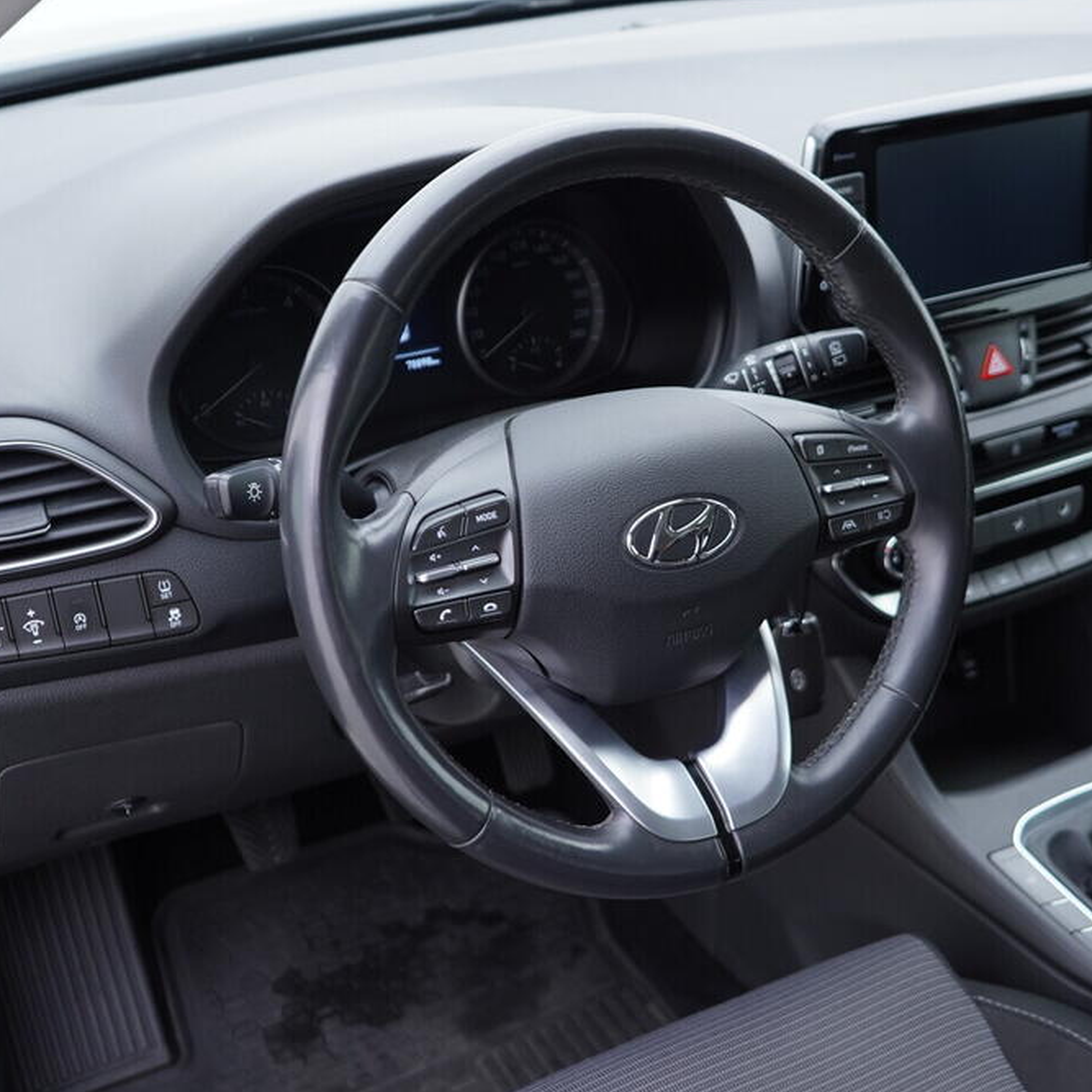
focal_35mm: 47
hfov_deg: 36.0
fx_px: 1677
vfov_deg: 36.1
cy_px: 554
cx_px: 609
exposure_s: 1/40
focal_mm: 24
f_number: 2.8
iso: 200
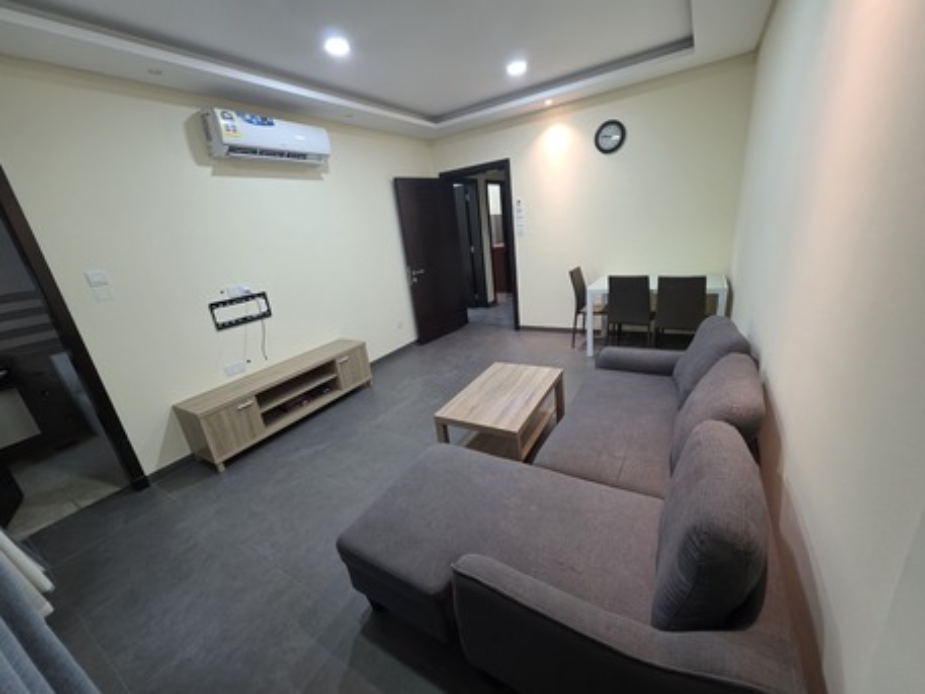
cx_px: 462
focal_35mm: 13
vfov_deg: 89.9
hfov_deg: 106.2
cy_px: 347
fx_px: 347
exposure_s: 1/50
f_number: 1.9
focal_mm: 2.2
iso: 200
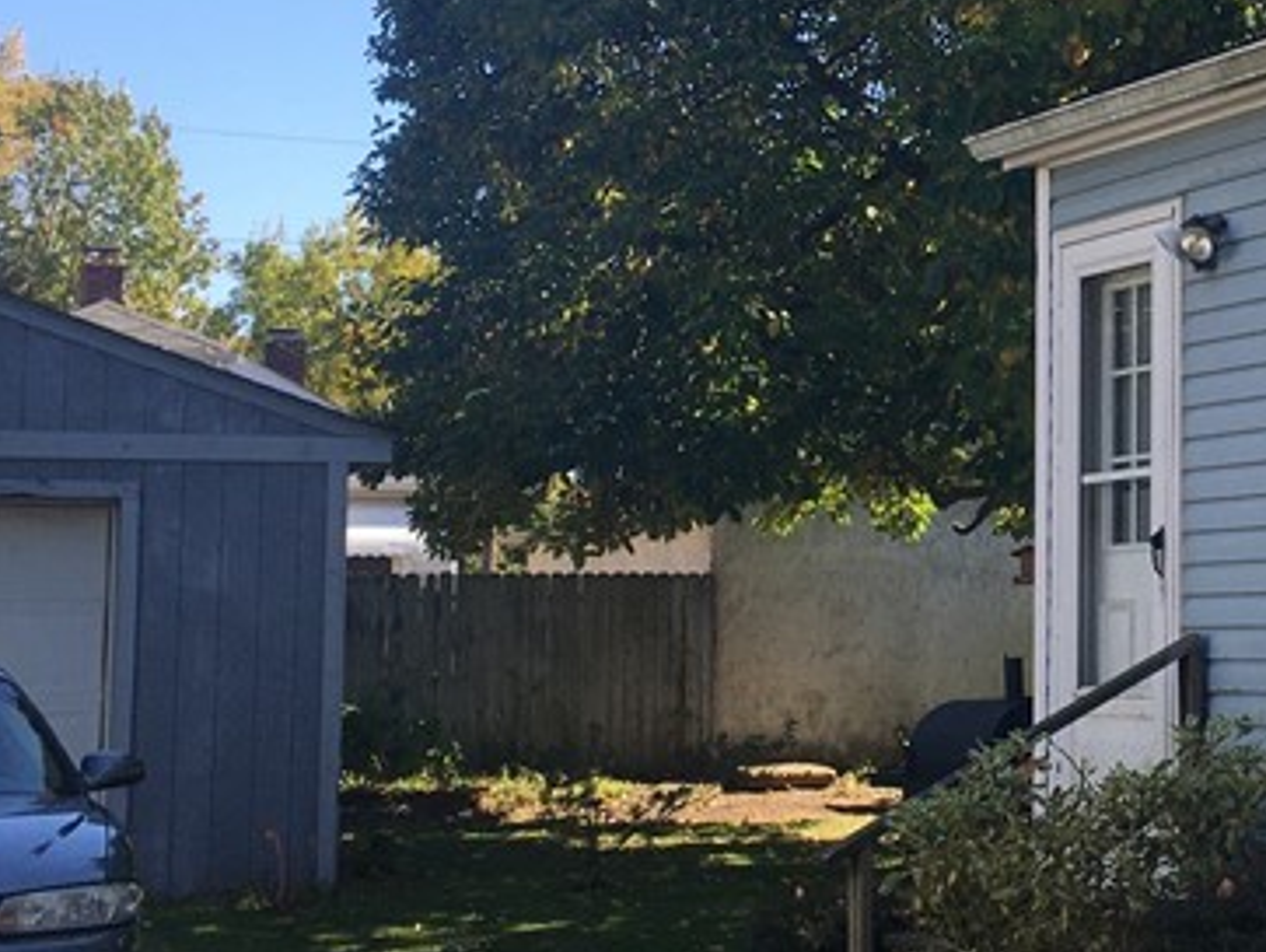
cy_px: 350
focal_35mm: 82
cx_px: 1283
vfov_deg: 18.0
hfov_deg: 22.8
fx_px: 3001
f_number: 2.2
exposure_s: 1/569
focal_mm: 4.15
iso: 25
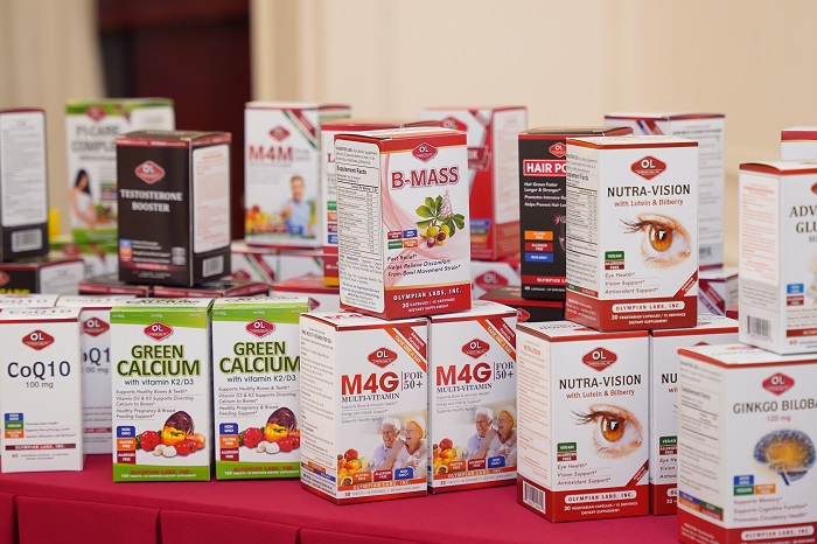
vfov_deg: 13.0
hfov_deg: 19.5
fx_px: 2382
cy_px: 272
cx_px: 408
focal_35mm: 105
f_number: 3.5
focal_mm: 70
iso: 1250
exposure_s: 1/100
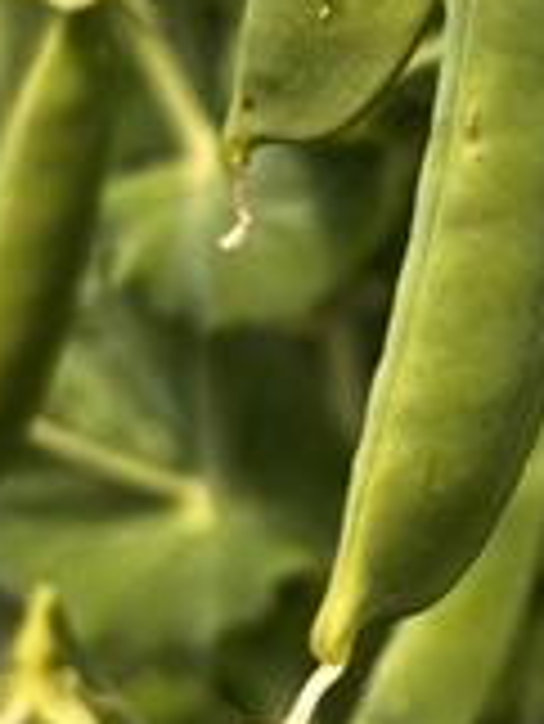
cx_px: 557
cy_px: 288
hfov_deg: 15.0
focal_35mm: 97
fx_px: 2030
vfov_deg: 20.2
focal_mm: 5.1
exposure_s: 1/1536
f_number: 1.6
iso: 50
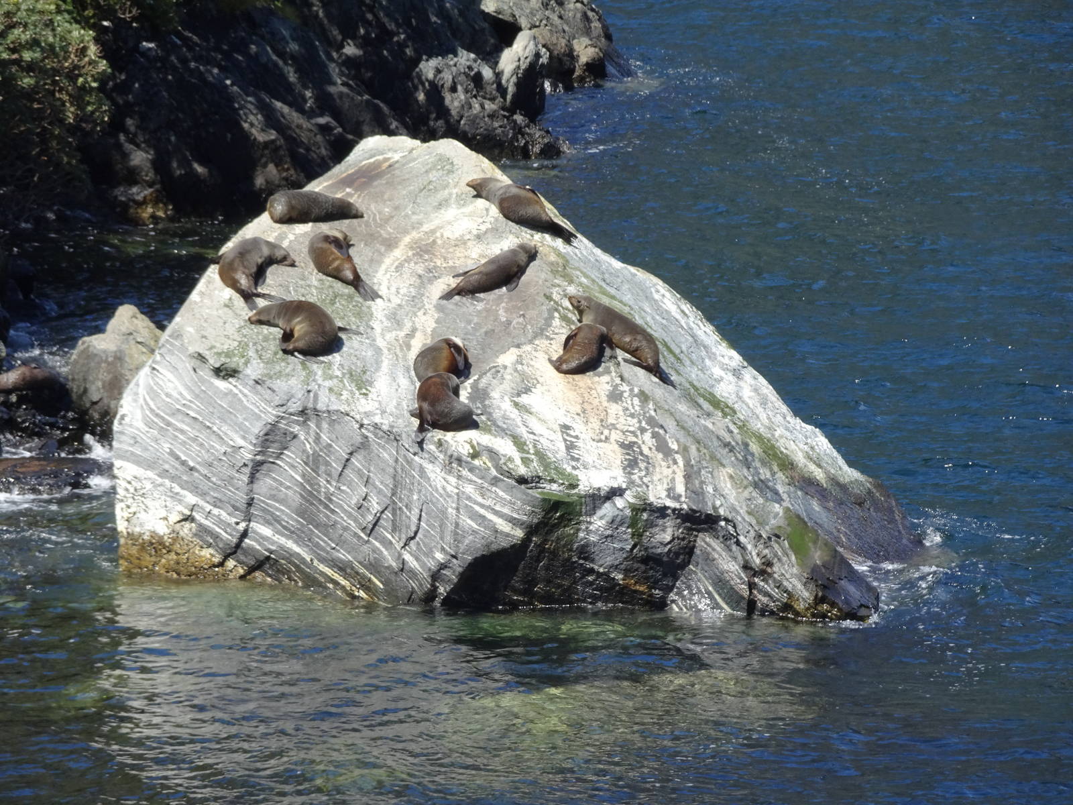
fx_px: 7191
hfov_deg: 8.5
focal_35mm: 232
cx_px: 536
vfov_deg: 6.4
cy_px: 402
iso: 100
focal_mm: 39.66
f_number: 6.3
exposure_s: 1/250
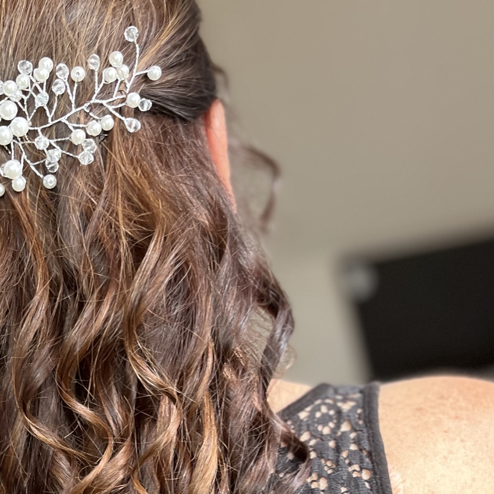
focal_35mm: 56
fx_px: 904
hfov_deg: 29.3
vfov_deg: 29.1
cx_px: 51
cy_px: 458
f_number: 1.6
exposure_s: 1/50
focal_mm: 5.1
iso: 160
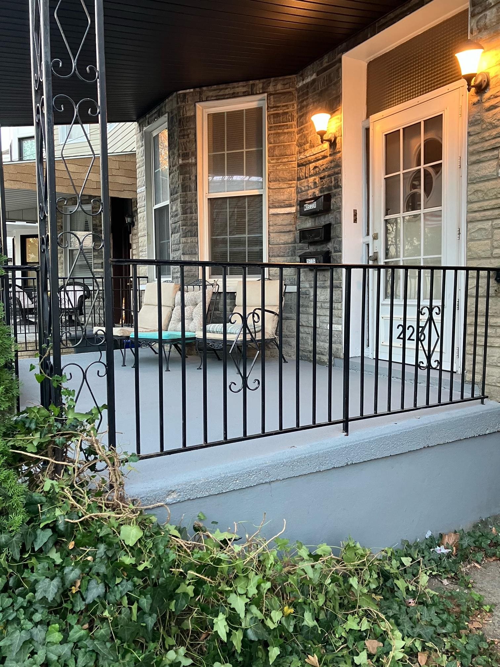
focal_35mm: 28
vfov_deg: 63.4
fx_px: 539
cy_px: 334
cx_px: 250
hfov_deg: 49.7
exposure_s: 1/60
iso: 125
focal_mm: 3.99
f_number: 1.8
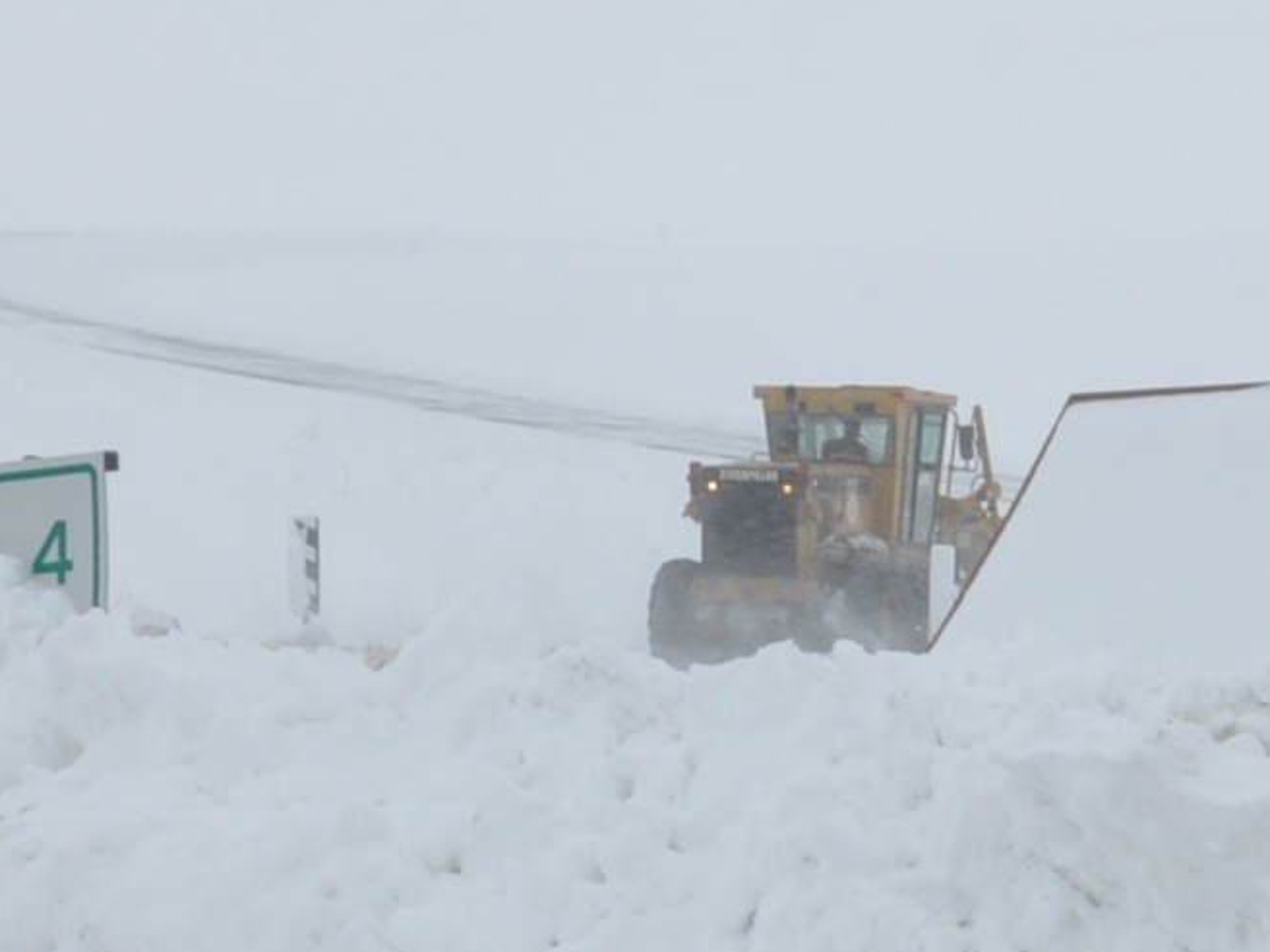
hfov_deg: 5.7
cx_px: 2428
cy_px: 1252
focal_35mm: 339
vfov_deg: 4.4
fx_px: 12437
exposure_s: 1/200
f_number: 14
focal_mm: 48
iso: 200
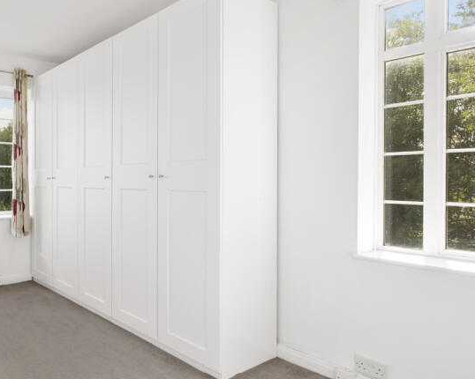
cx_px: 67
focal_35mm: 25
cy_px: 186
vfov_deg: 56.8
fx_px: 351
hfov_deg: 60.1
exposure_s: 1/8
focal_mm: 14
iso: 200
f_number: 16
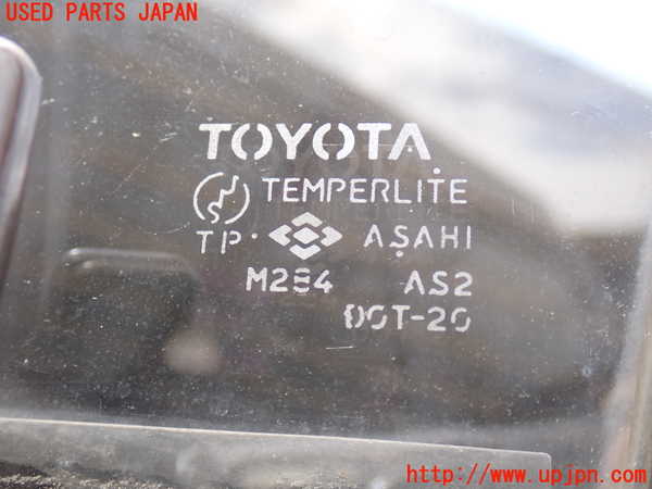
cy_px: 244
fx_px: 942
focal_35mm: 50
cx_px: 326
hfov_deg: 38.2
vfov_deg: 29.1
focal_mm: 9.01
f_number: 3.2
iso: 100
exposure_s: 1/125
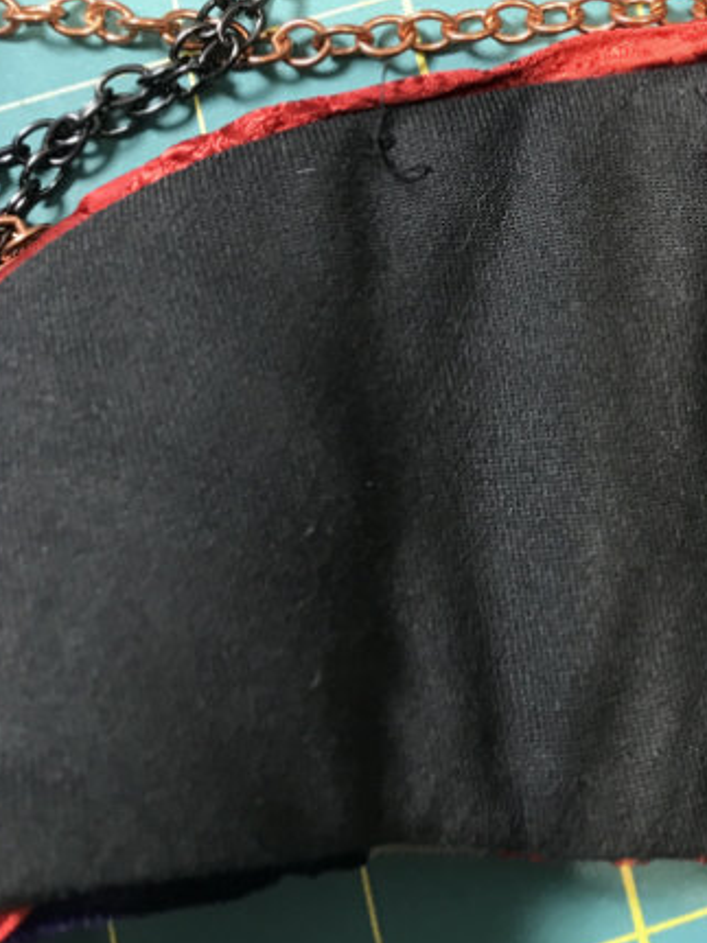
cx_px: 770
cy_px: -57
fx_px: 1771
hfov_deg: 21.5
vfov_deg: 27.6
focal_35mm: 65
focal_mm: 4
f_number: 1.8
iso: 50
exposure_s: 1/15
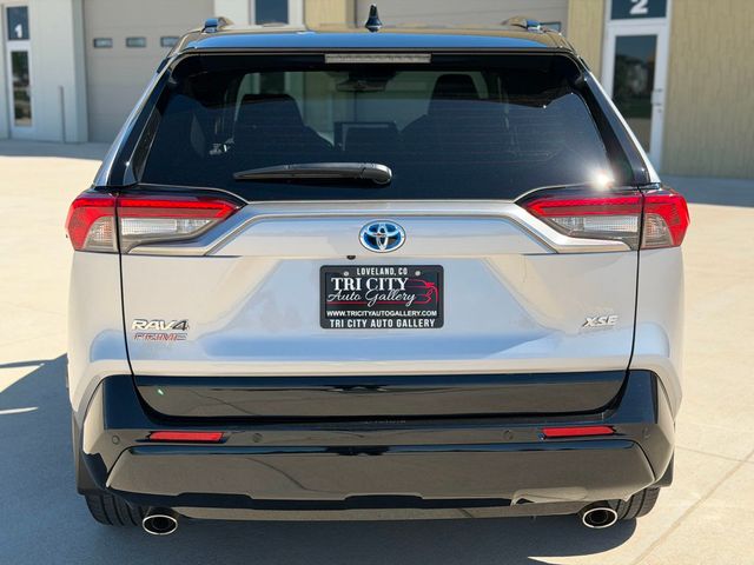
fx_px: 1046
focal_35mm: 48
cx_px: 377
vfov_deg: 30.3
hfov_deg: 39.7
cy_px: 282
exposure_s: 1/3096
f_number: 1.78
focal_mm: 6.76
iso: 80
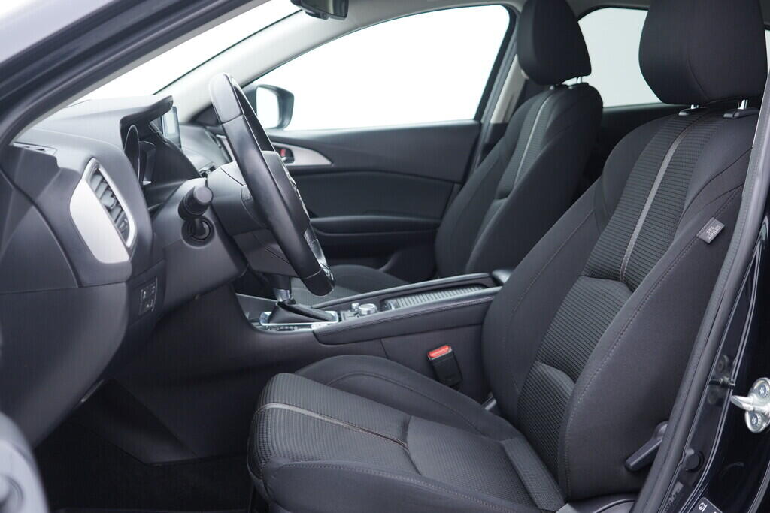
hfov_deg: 53.1
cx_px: 385
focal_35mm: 36
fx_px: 770
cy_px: 256
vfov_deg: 36.9
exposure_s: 1/40
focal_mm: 24
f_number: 2.8
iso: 250
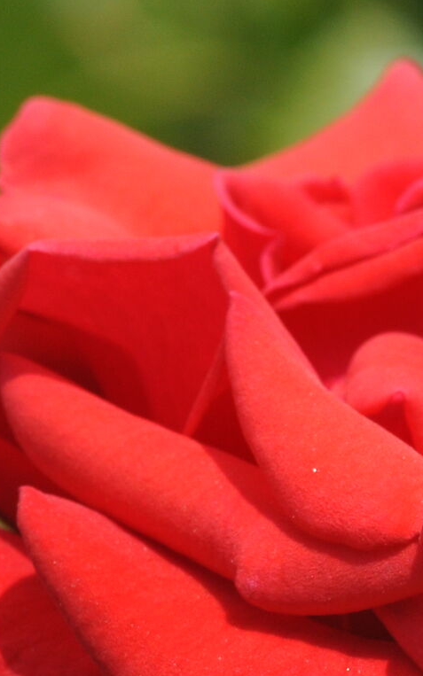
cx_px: 558
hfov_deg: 2.6
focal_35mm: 505
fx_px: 9306
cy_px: 549
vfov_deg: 4.2
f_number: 11
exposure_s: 1/500
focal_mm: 105
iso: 400
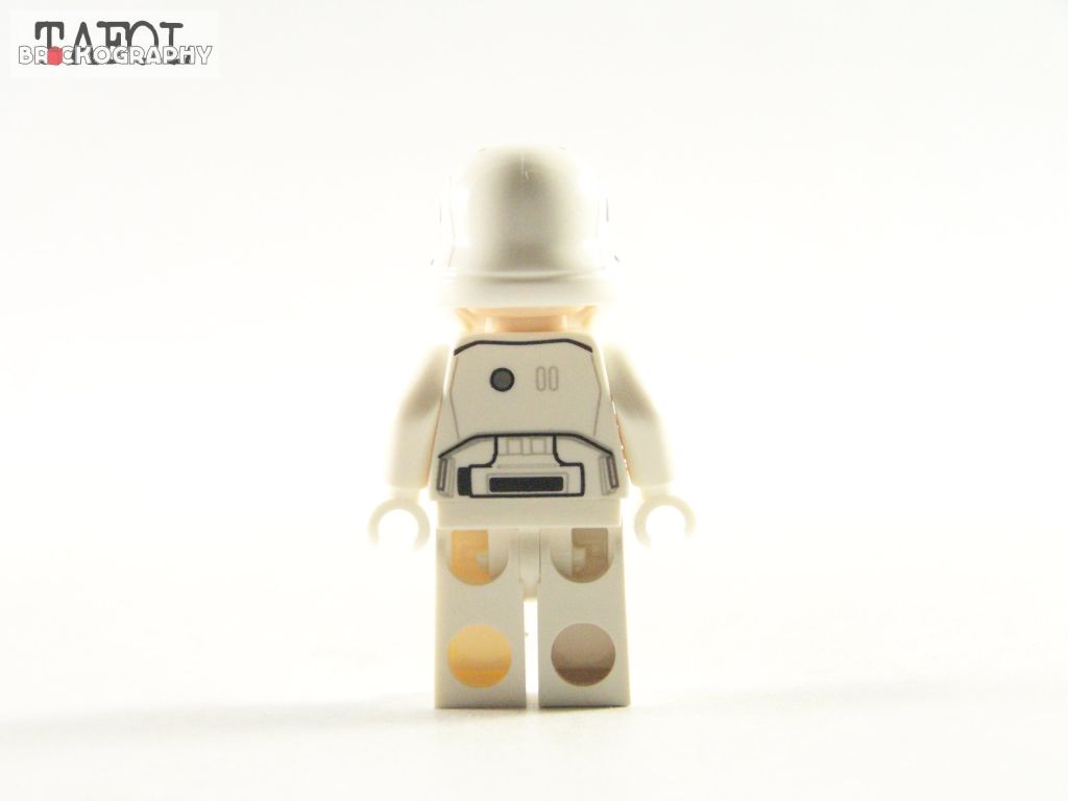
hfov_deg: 20.9
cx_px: 534
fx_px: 2900
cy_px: 400
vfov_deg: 15.7
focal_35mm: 94
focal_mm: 15.6
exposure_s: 1/60
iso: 400
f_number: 3.2
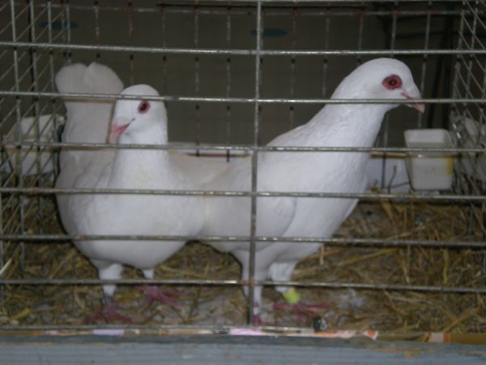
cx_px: 243
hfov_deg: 22.5
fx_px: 1221
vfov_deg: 17.0
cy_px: 182
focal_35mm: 87
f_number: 5.1
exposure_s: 1/60
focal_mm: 14.3
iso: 61
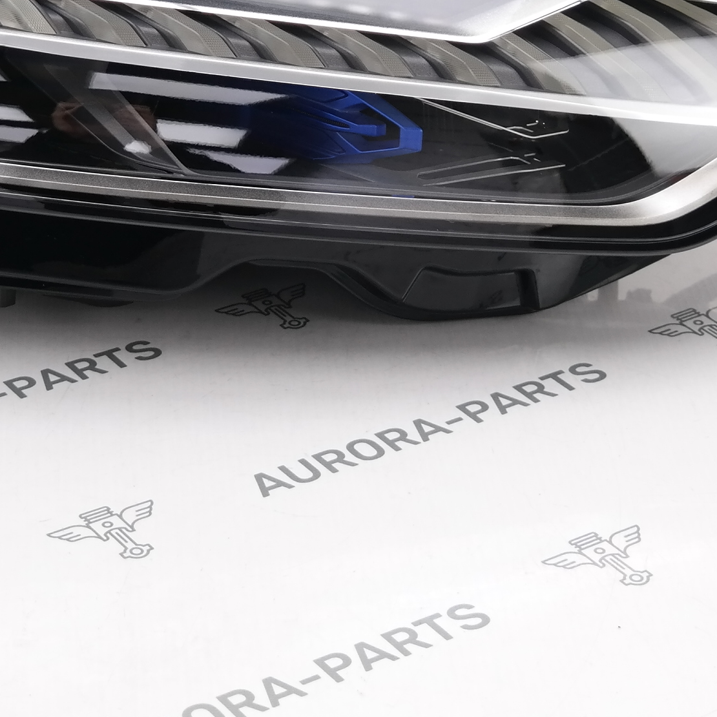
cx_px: 291
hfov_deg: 13.3
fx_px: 3070
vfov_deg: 13.1
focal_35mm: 131
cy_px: -11
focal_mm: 29
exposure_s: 1/100
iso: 200
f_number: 4
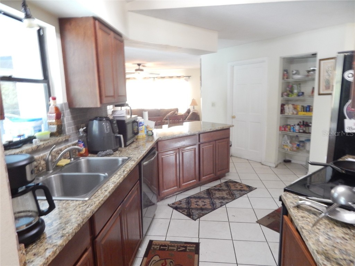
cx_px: 178
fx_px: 236
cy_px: 133
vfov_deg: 58.9
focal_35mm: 23
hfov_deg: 73.9
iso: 400
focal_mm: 4
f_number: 3
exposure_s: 1/10
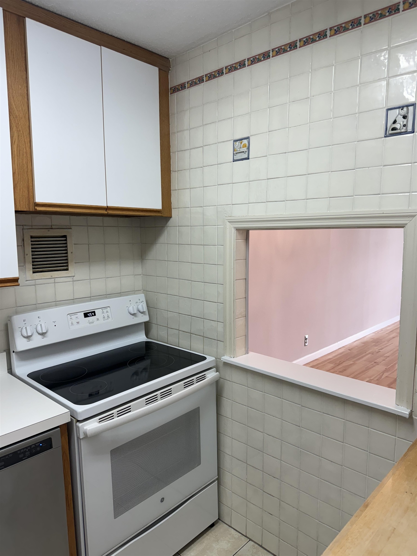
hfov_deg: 56.8
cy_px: 278
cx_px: 208
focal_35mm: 24
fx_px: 385
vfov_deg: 71.6
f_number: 1.78
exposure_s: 1/120
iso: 100
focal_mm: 6.76
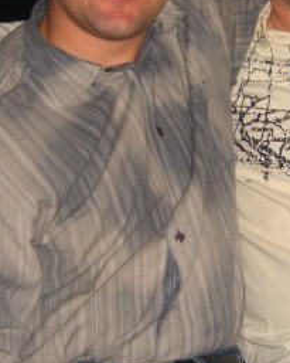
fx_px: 933
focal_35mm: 87
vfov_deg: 22.0
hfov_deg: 17.5
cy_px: 176
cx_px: 231
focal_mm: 7.9
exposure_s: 1/60
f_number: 2.8
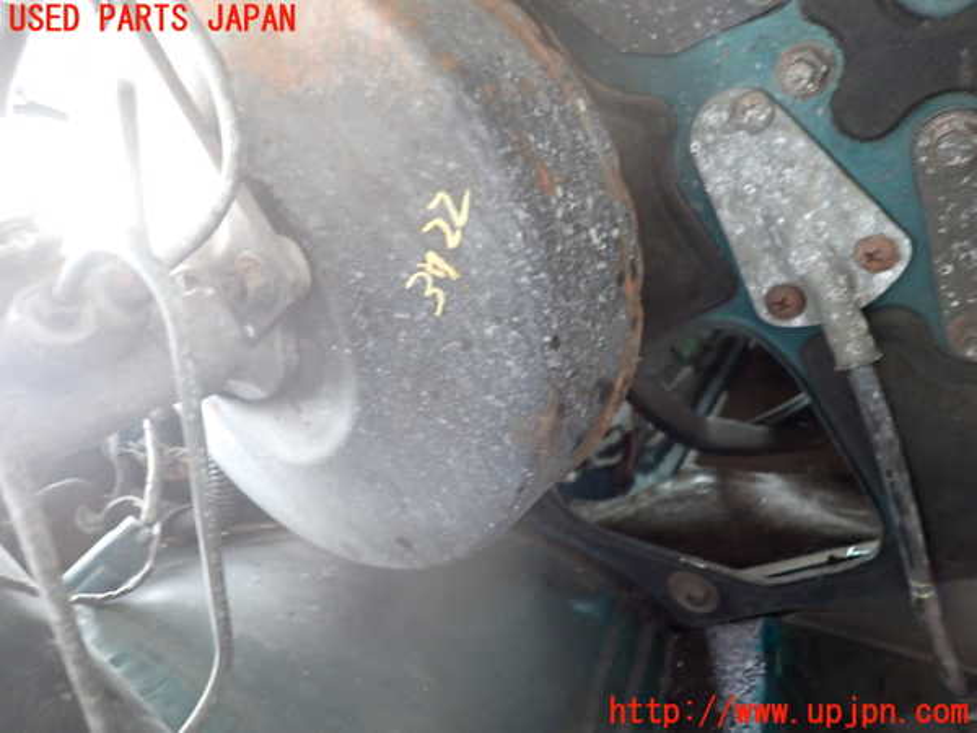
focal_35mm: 25
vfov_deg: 54.9
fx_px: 706
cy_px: 366
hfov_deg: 69.4
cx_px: 488
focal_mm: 4.5
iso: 640
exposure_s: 1/30
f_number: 2
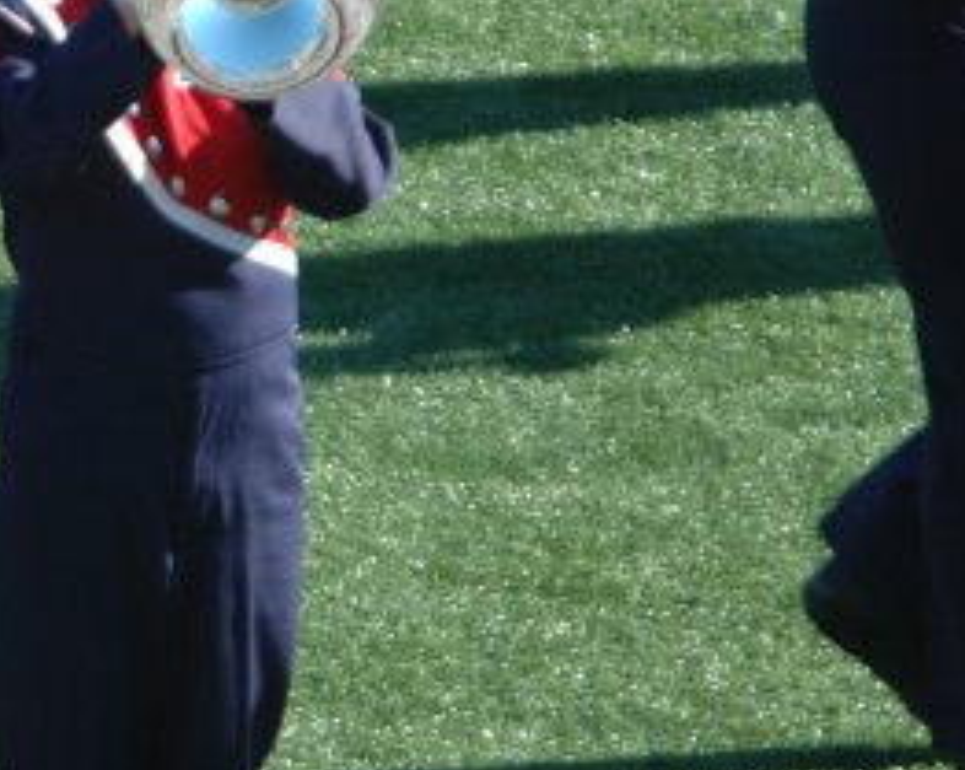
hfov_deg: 1.1
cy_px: 295
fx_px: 49040
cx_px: -70
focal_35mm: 1719
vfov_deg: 0.9
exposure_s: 1/250
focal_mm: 400
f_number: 5.6
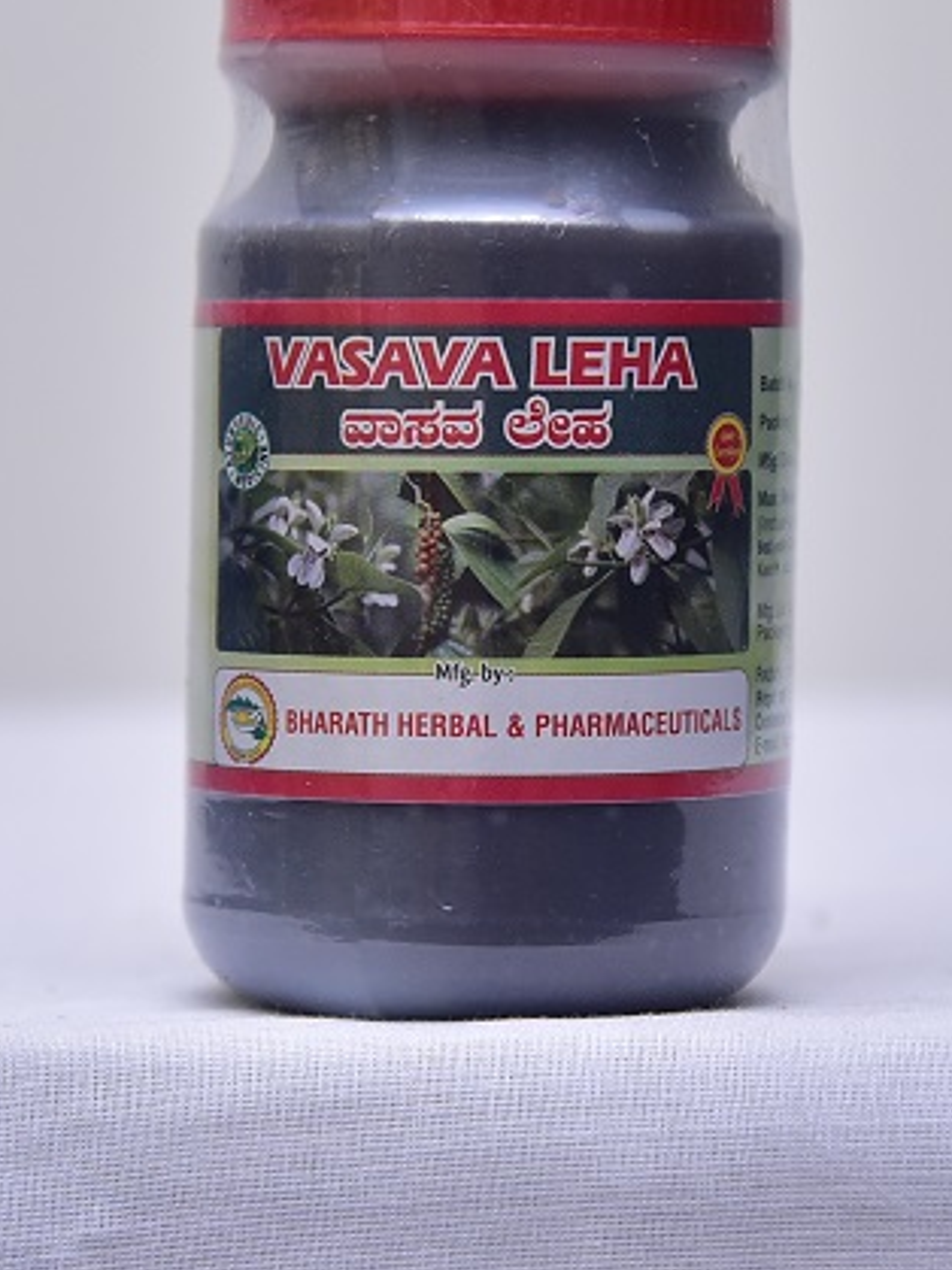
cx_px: 497
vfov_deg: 19.8
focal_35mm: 99
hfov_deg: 14.9
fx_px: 3632
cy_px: 503
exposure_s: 1/160
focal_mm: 82
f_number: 4.5
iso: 1250
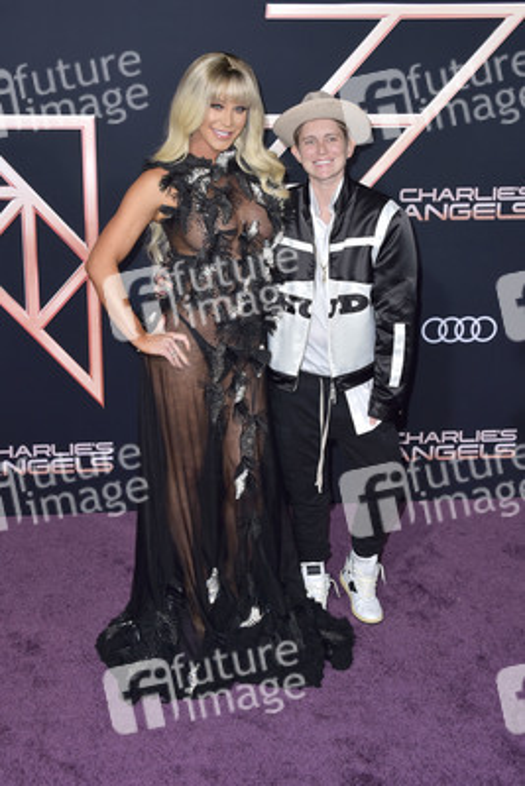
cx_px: 262
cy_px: 393
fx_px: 962
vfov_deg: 44.5
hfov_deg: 30.5
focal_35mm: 44
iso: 500
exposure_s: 1/250
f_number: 7.1
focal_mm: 44
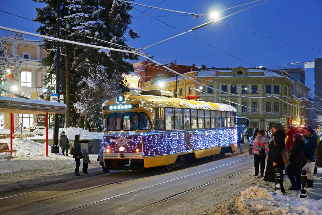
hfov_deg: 43.6
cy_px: 108
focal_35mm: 45
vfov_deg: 29.9
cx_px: 161
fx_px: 402
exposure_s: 1/25
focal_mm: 30
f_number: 4.5
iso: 800
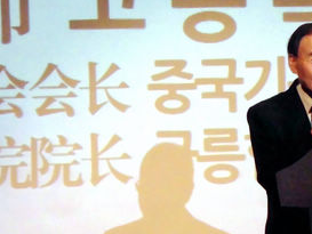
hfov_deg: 5.3
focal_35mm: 371
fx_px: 3345
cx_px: 306
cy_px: 35
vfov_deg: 4.0
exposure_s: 1/160
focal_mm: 30.2
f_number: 5.7
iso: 800
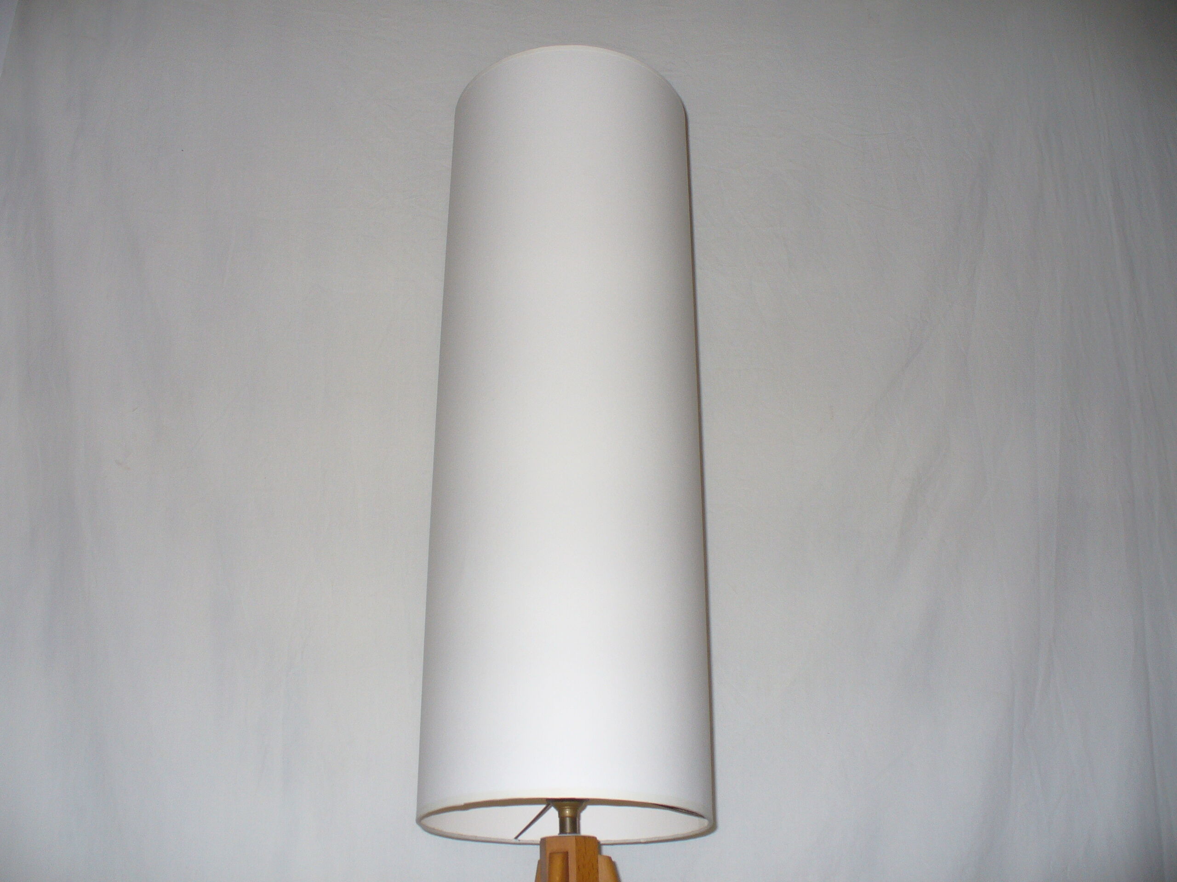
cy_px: 441
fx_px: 1258
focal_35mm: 37
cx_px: 588
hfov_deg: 50.1
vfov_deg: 38.7
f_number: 2.8
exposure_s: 1/30
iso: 80
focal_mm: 6.1
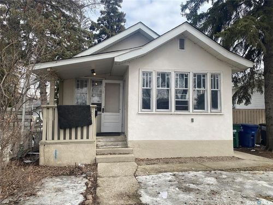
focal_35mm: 26
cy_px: 102
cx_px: 136
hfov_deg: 67.3
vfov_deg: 53.1
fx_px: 205
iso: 32
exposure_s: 1/1522
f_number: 1.8
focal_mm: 4.25
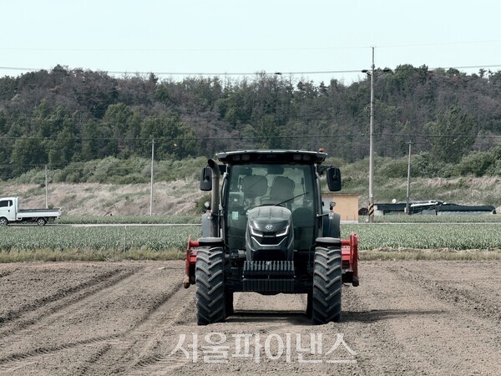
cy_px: 188
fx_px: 2895
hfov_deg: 9.9
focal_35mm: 200
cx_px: 250
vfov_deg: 7.4
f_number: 2.8
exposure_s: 1/631
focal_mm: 16.89
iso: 32
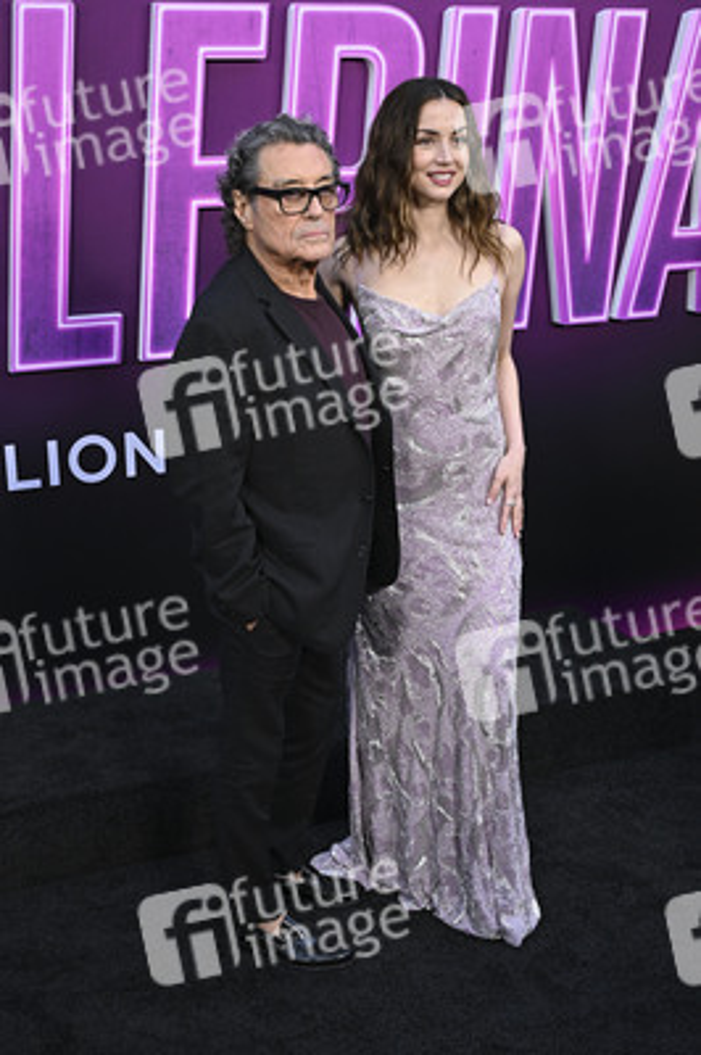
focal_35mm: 42
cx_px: 350
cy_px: 528
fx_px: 1229
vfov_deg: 46.4
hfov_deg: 31.8
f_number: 5
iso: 1600
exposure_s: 1/320
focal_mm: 42
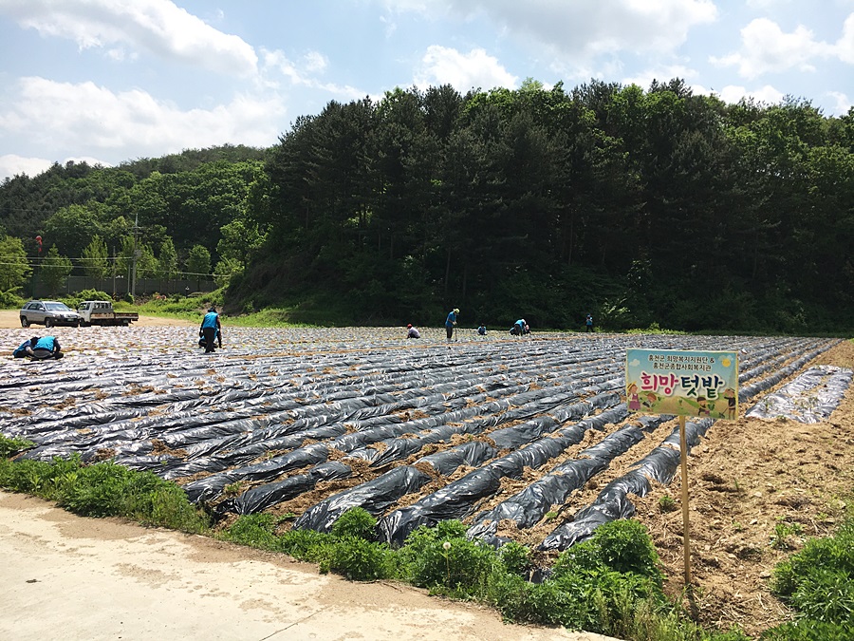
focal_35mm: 29
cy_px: 320
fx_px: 715
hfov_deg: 61.7
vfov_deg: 48.2
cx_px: 427
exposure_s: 1/2747
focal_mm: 4.15
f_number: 2.2
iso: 25
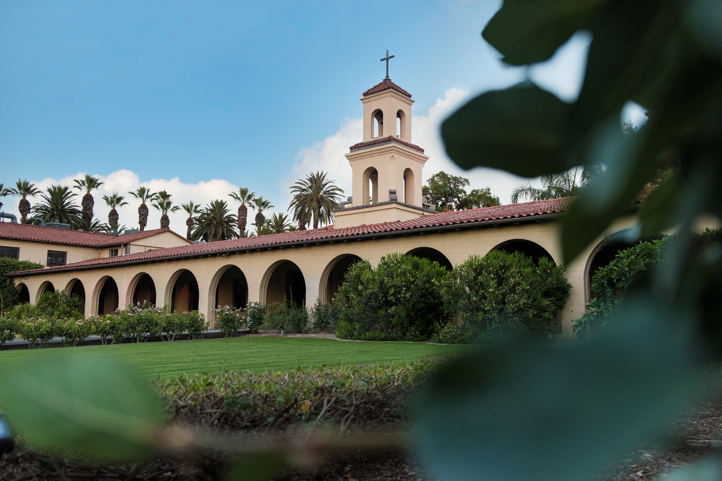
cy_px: 240
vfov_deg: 42.3
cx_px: 361
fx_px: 622
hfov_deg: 60.3
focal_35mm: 31
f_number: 3.6
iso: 500
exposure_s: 1/250
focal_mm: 20.5
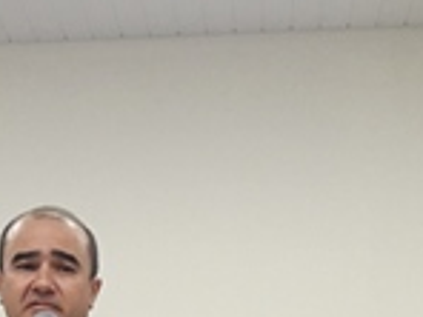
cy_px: 660
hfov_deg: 16.3
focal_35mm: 121
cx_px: 169
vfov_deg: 11.0
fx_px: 1479
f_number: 1.9
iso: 100
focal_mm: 3.7
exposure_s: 1/40
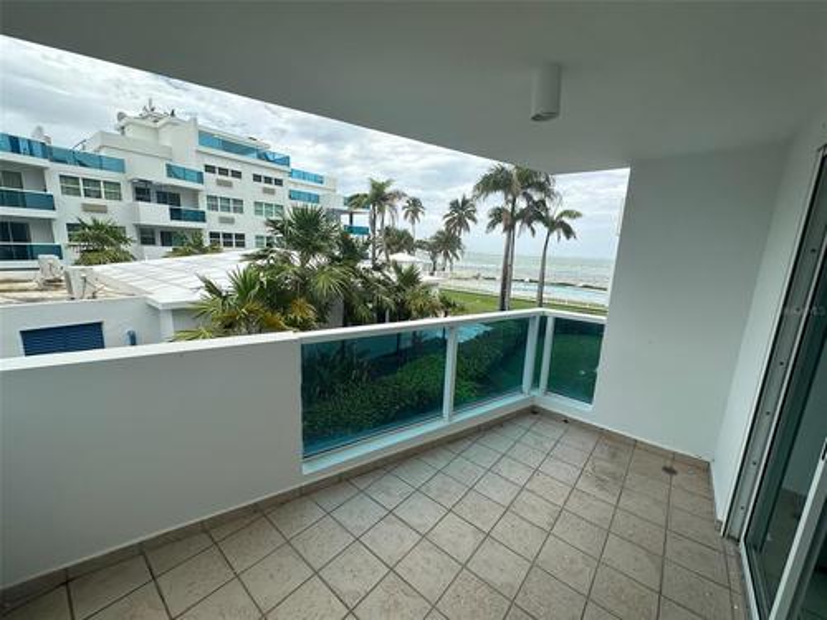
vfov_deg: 85.7
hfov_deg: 102.1
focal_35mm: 14
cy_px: 310
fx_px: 334
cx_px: 414
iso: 40
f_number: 2.2
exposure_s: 1/1261
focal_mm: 2.22
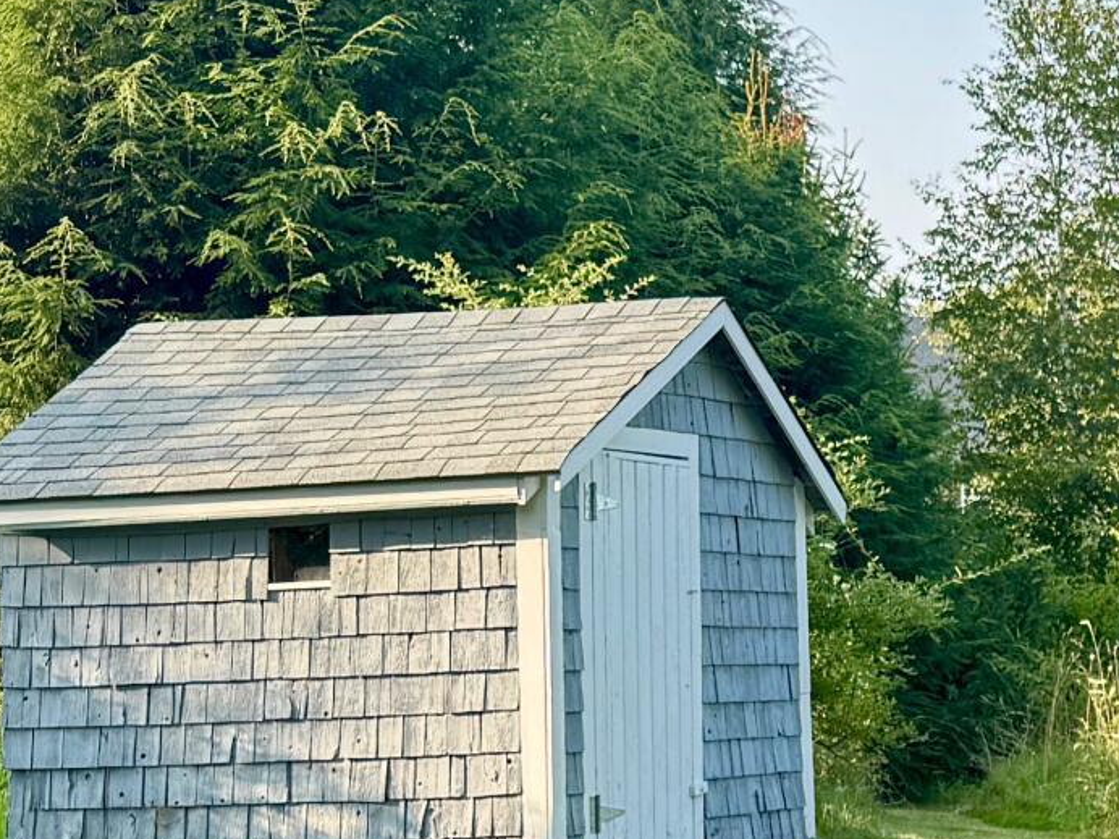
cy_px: 533
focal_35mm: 104
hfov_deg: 17.5
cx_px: 1512
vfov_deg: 14.2
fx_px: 3362
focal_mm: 6.76
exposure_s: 1/419
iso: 80
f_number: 1.78
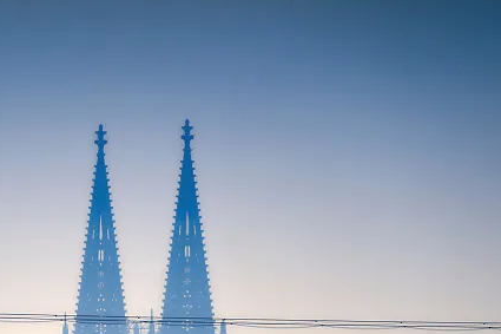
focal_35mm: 800
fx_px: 11128
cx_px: 98
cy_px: 304
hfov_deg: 2.6
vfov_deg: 1.7
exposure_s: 1/4000
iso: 500
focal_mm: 400
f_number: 5.6
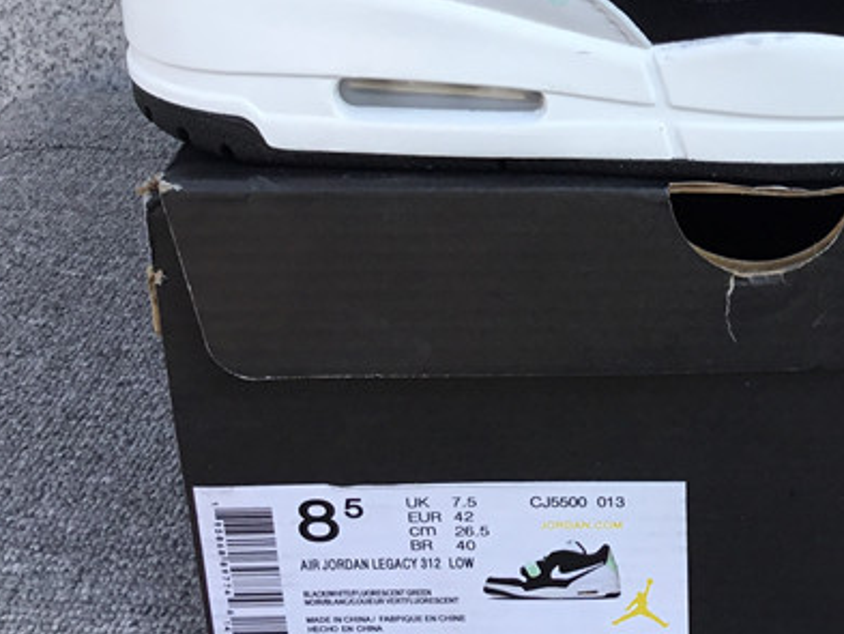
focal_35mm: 71
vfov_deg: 20.3
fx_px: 1732
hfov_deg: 26.4
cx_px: 780
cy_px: 53
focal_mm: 3.3
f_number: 2.4
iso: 25
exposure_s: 1/233
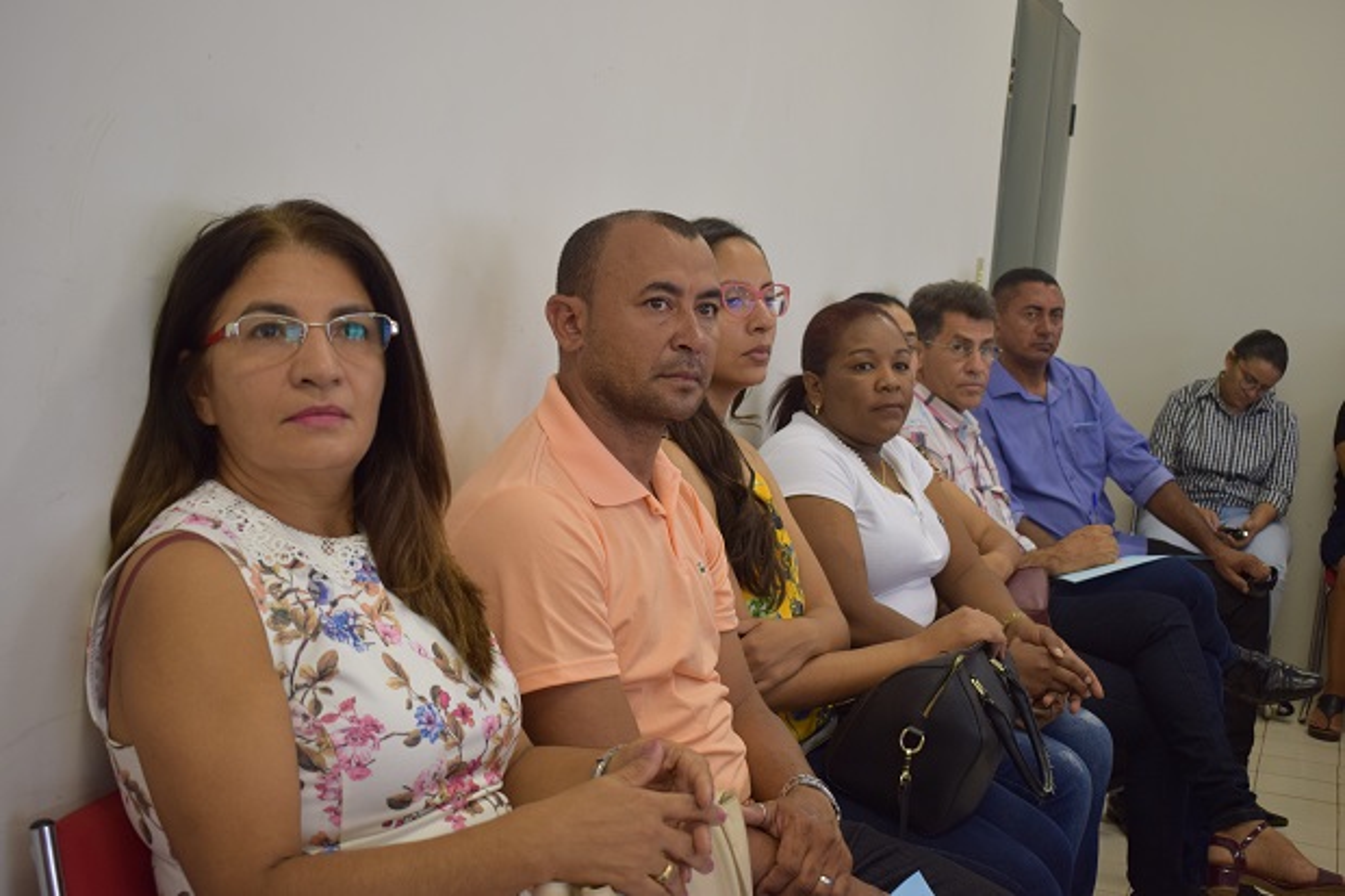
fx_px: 1793
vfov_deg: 28.1
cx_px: 672
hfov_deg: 41.1
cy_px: 448
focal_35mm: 48
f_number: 4.5
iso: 450
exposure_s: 1/60
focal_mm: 32
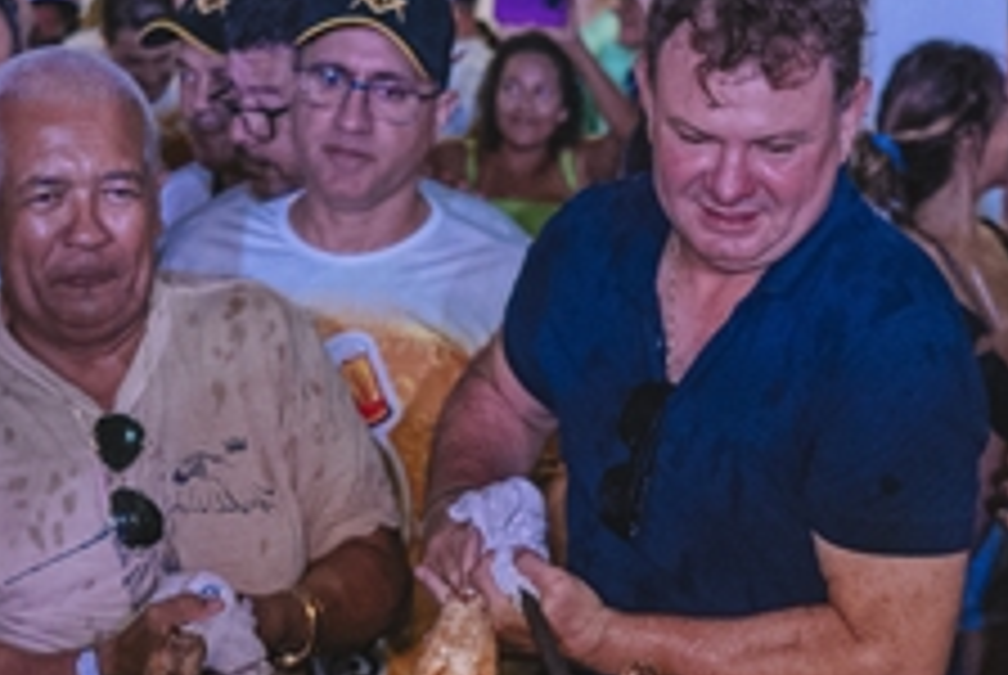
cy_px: 862
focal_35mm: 119
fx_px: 3336
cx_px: 536
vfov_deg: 11.3
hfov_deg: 17.2
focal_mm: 24
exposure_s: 1/500
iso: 2500
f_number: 2.5
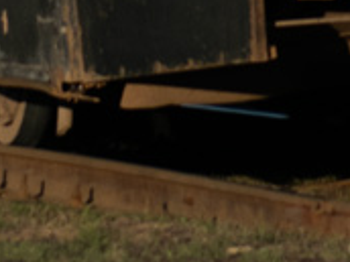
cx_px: 81
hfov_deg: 1.7
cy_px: -642
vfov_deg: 1.3
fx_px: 11840
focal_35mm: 1171
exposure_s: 1/1250
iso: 160
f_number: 4.8
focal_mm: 100
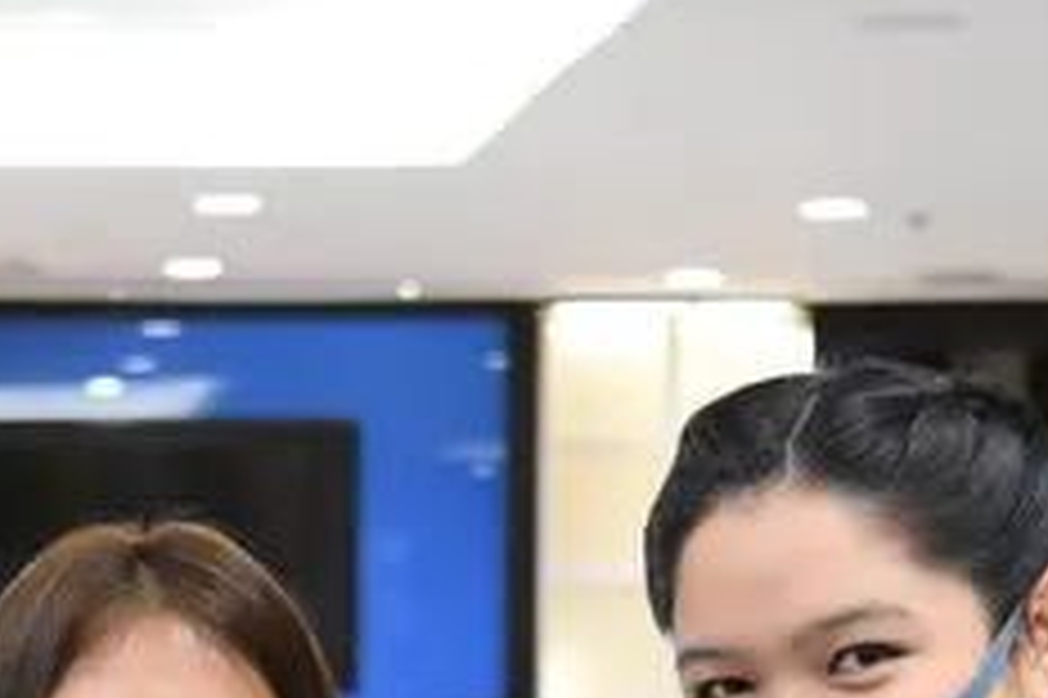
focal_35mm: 134
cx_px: 207
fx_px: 3898
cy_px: 1157
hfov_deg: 15.2
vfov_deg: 9.8
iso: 1600
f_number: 4
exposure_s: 1/125
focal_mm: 40
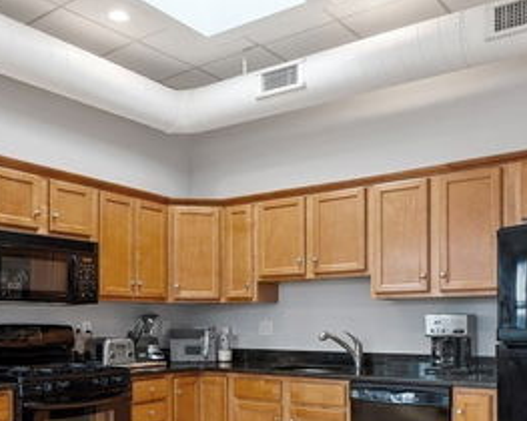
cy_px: 317
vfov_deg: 40.0
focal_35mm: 36
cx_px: 275
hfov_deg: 50.3
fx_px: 561
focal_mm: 14
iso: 100
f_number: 8
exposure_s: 8
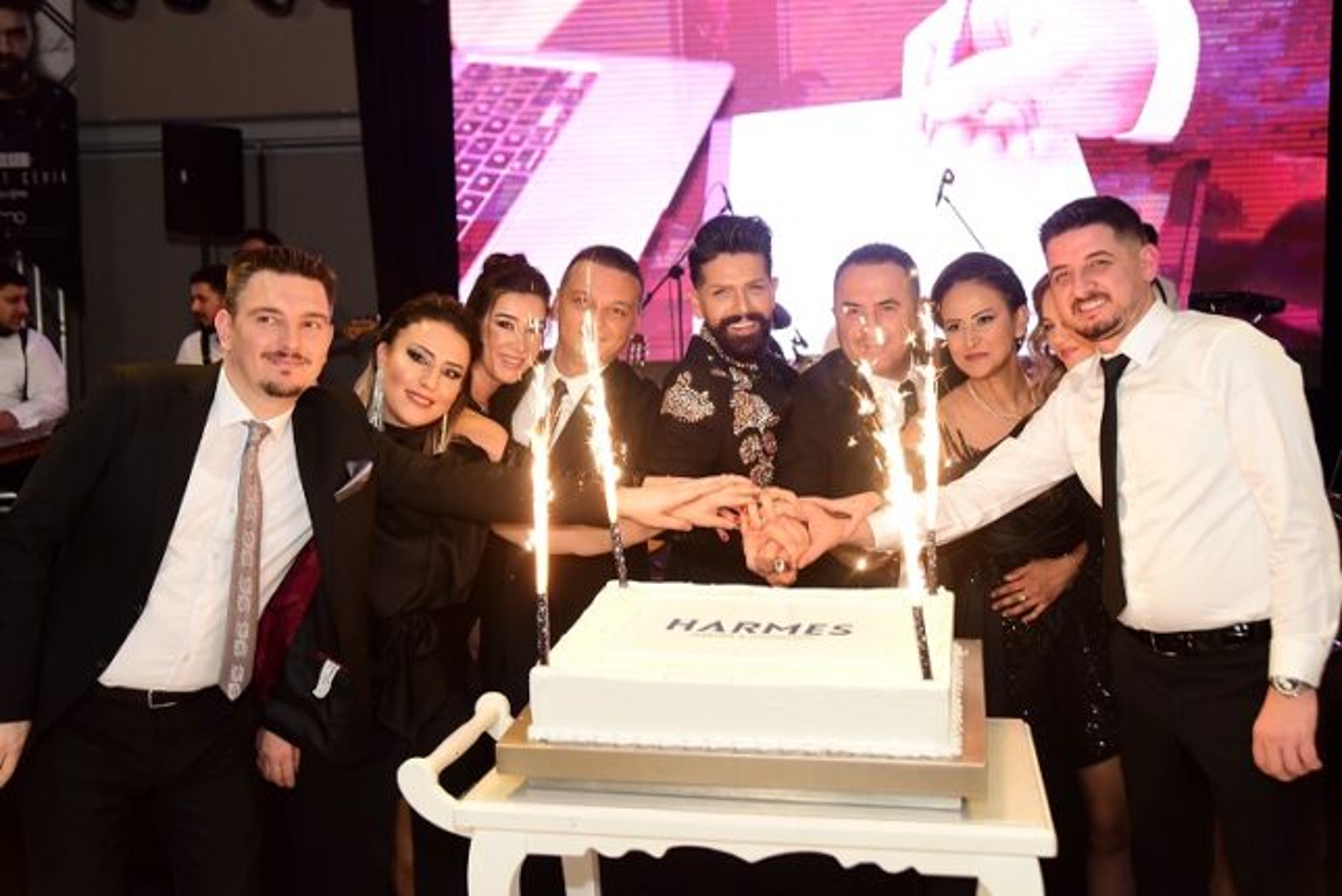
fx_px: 1492
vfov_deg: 33.4
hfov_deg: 48.4
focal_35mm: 40
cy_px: 448
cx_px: 671
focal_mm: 40
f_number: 2.8
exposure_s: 1/100
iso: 1600
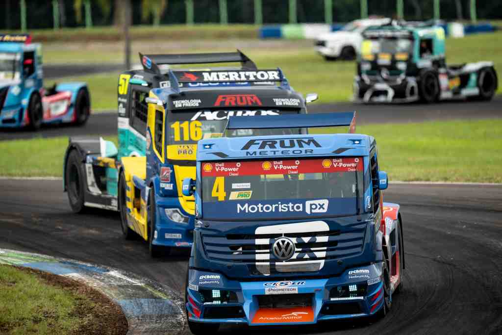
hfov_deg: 5.2
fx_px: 5578
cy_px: 168
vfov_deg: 3.4
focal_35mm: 400
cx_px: 251
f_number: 2.8
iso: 200
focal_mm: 400
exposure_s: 1/400
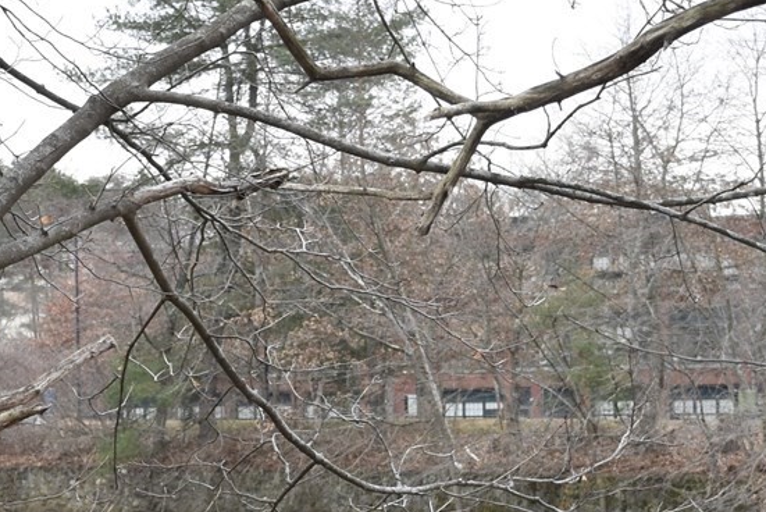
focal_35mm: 156
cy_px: 688
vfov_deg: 8.7
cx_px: 350
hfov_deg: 13.2
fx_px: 3321
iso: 400
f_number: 8
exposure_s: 1/250
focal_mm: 28
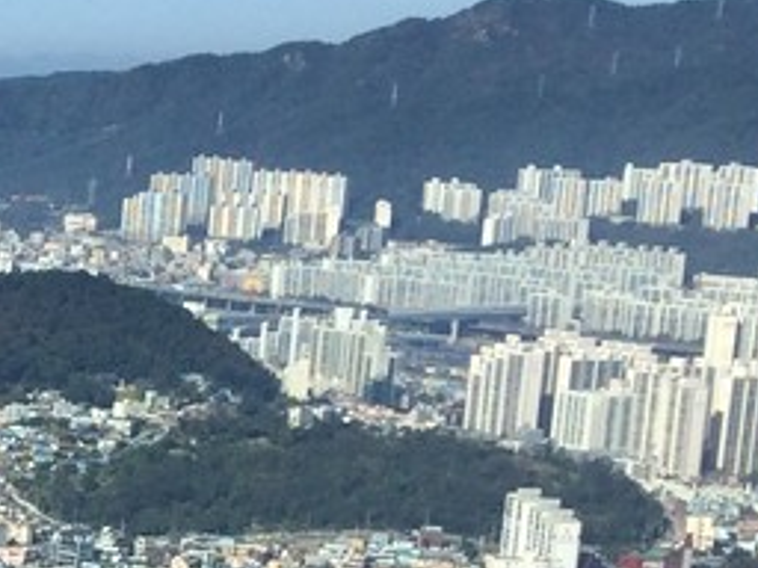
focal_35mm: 150
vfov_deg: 9.7
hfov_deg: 11.3
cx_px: -950
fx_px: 3285
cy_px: 760
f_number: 2.2
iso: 32
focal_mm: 4.12
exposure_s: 1/1208
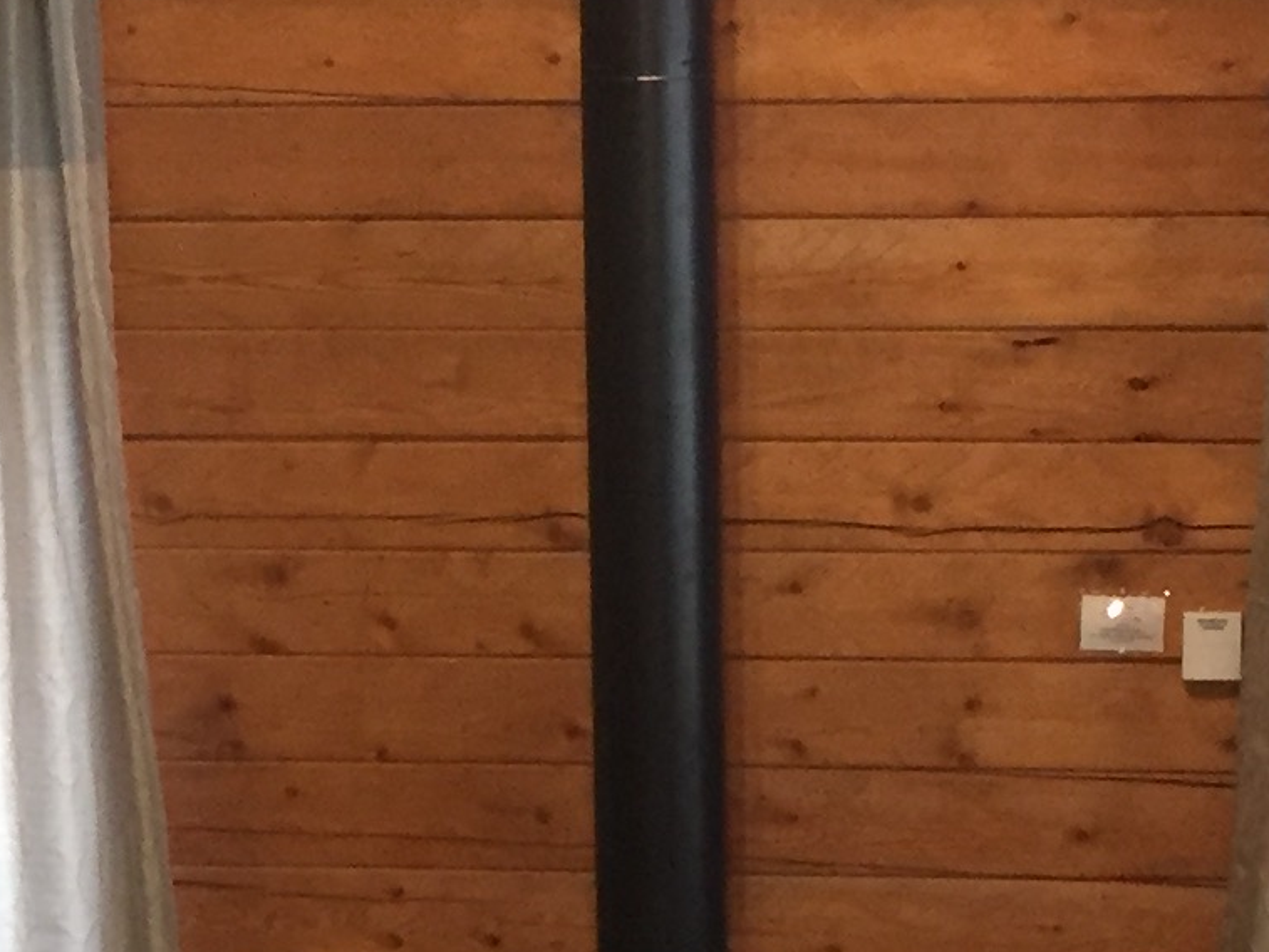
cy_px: 902
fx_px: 4583
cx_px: 518
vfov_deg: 11.8
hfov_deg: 15.8
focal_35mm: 125
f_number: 2.2
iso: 250
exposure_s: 1/24
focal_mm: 4.15
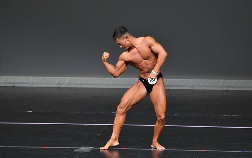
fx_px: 2637
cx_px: 126
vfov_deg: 3.4
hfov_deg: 5.5
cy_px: 78
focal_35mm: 384
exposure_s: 1/400
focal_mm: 250
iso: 4000
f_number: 5.6
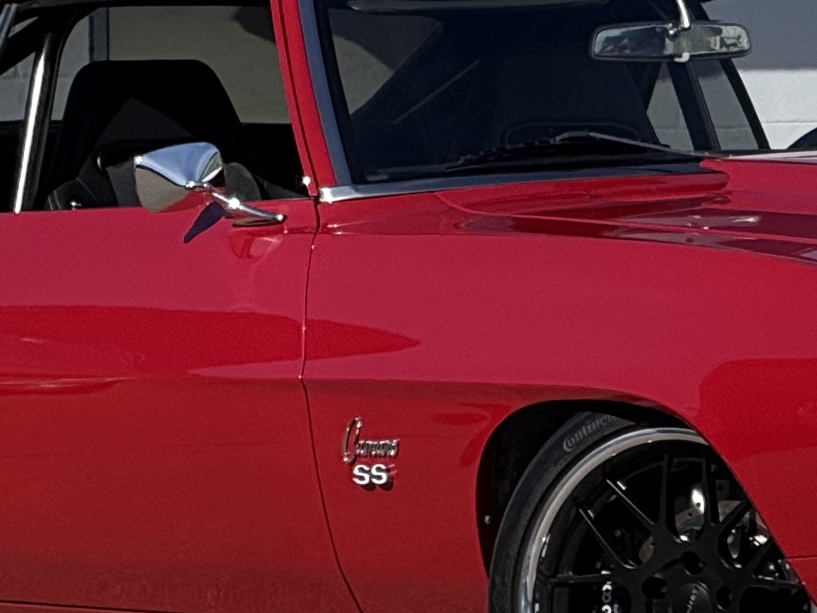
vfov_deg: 3.0
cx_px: 690
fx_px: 11616
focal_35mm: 492
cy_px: 339
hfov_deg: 4.0
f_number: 2.8
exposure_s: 1/2710
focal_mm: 15.66
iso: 50
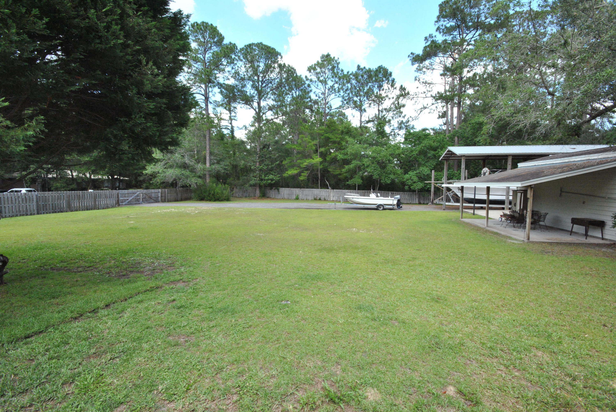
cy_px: 206
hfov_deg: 100.3
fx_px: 257
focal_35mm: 15
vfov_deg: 77.5
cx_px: 308
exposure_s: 1/160
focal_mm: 10
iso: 800
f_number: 13
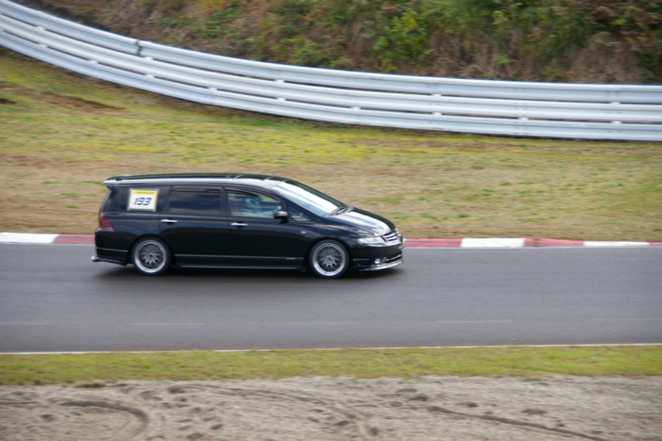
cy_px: 220
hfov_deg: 11.4
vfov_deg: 7.6
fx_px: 3309
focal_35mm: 180
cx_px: 331
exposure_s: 1/250
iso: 200
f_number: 6.7
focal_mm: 120
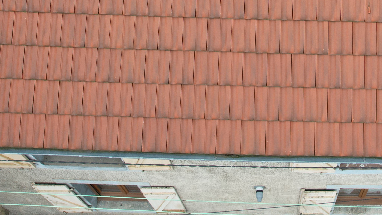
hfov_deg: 33.2
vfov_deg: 17.4
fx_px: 628
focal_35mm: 62
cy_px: -109
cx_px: 281
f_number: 2.8
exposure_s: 1/200
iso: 100
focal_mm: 8.38
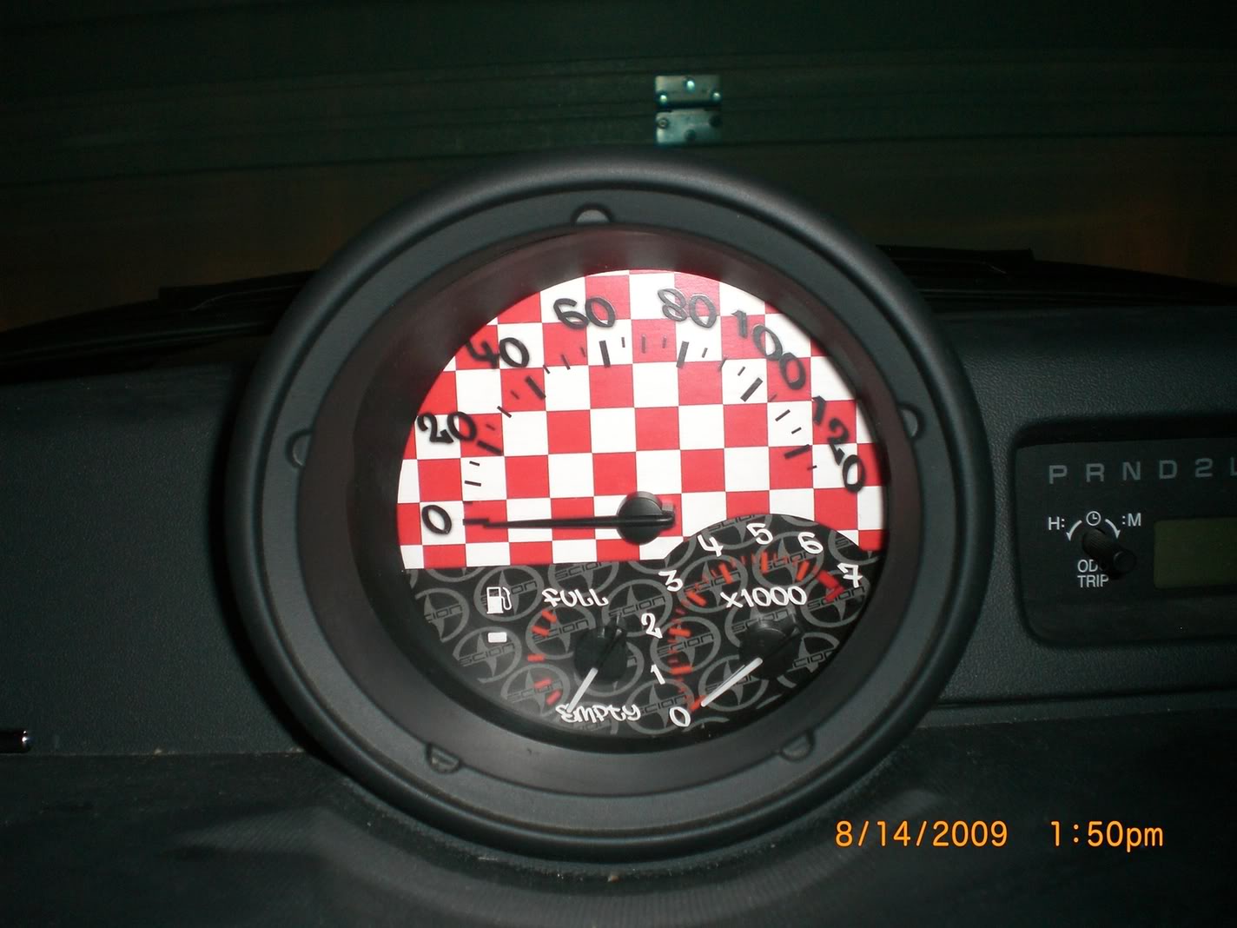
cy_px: 464
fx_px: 1358
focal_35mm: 38
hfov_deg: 49.0
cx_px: 618
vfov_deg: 37.7
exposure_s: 1/60
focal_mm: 6.3
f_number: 3.1
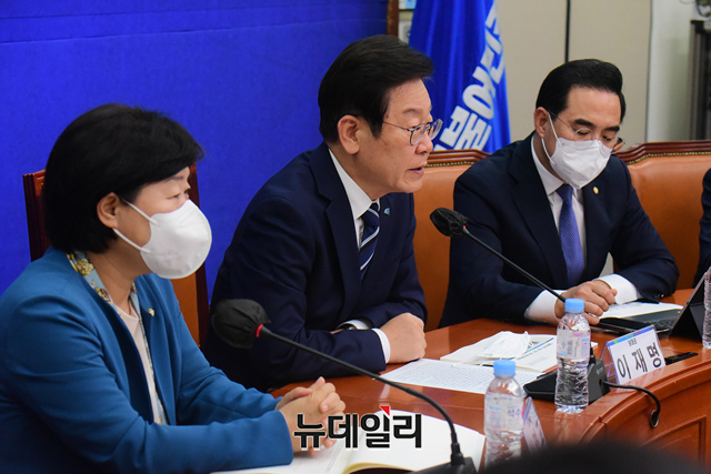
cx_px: 356
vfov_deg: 14.0
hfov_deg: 20.8
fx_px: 1936
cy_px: 237
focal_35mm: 98
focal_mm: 98
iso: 6400
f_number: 6.3
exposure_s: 1/640
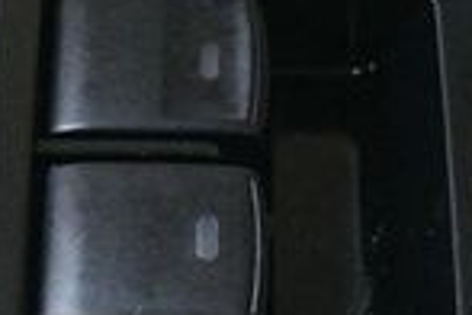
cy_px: 90
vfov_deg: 8.7
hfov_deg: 13.1
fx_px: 2058
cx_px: 218
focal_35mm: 157
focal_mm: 24
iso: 7200
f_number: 4
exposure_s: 1/60
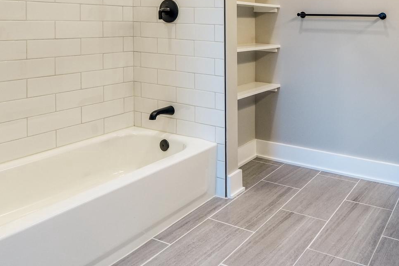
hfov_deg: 54.5
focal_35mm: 34
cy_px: 39
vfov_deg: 37.0
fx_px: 377
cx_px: 271
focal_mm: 16
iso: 800
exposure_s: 1/60
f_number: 8
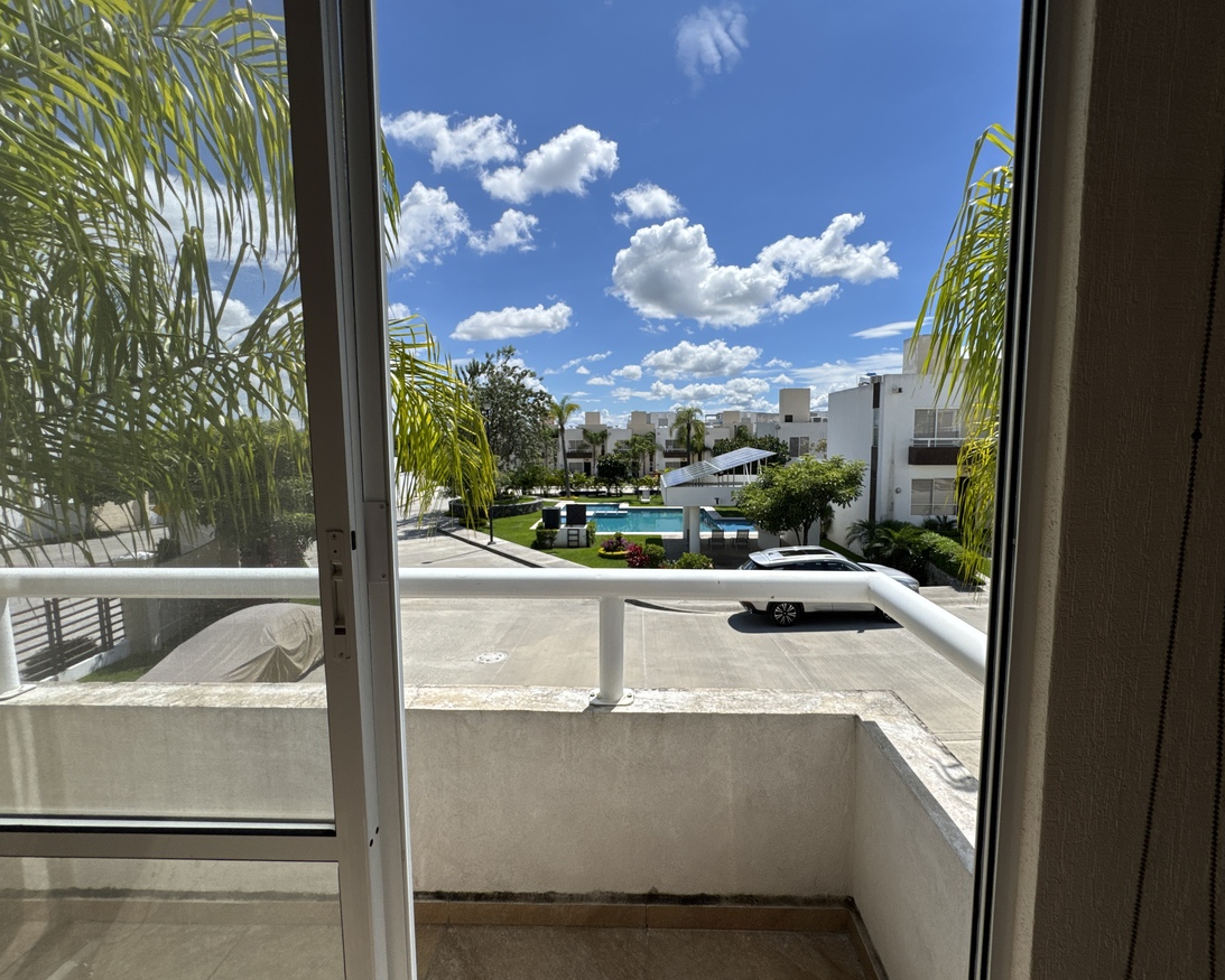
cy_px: 486
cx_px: 628
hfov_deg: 96.8
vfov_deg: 84.1
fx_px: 544
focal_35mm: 15
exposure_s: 1/4132
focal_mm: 2.22
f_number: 2.2
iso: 50
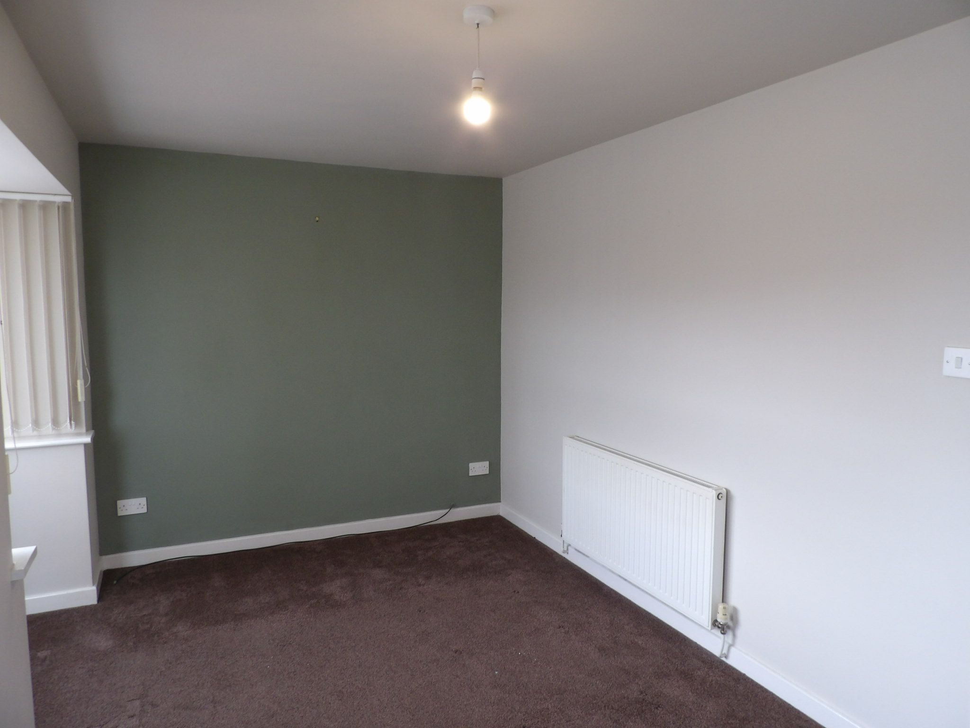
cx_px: 485
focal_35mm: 24
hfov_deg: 71.6
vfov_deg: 56.8
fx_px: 673
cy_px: 364
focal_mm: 4.3
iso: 136
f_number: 3.2
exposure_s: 1/33
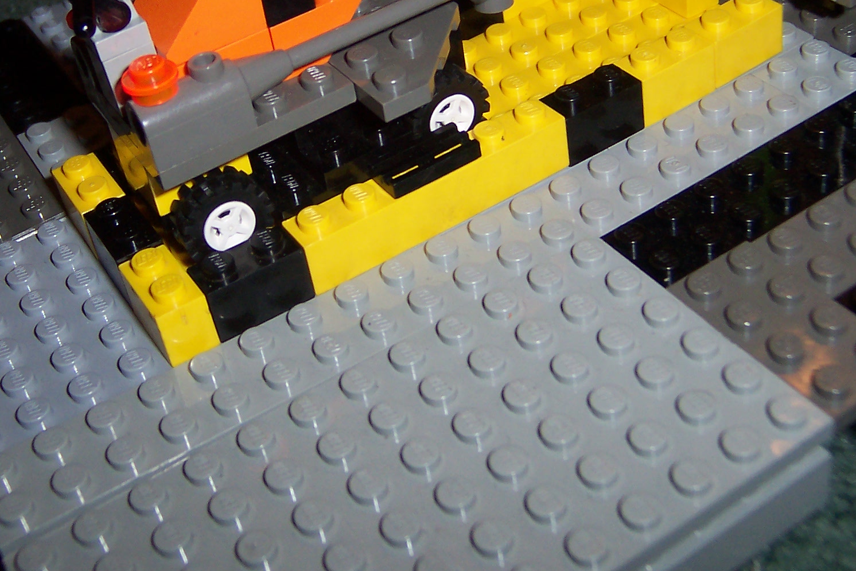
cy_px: 146
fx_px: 1213
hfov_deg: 38.8
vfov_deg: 26.2
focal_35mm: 51
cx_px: 372
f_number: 2.8
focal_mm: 5.6
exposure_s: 1/60
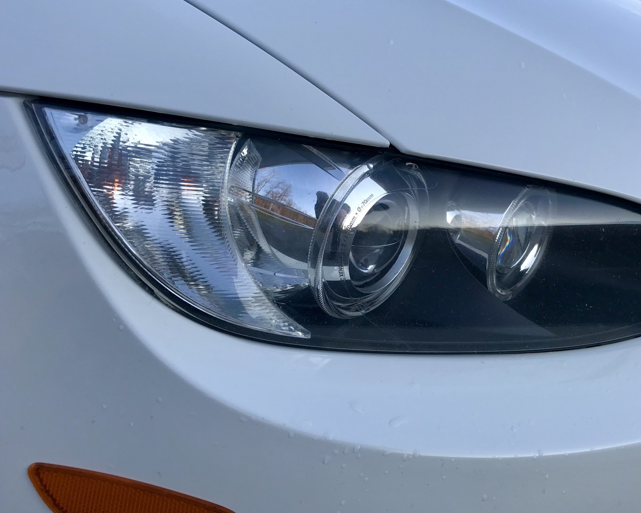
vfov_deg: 43.3
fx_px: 645
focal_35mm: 34
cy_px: 237
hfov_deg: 52.5
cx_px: 382
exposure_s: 1/544
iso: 20
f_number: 1.8
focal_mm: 3.99
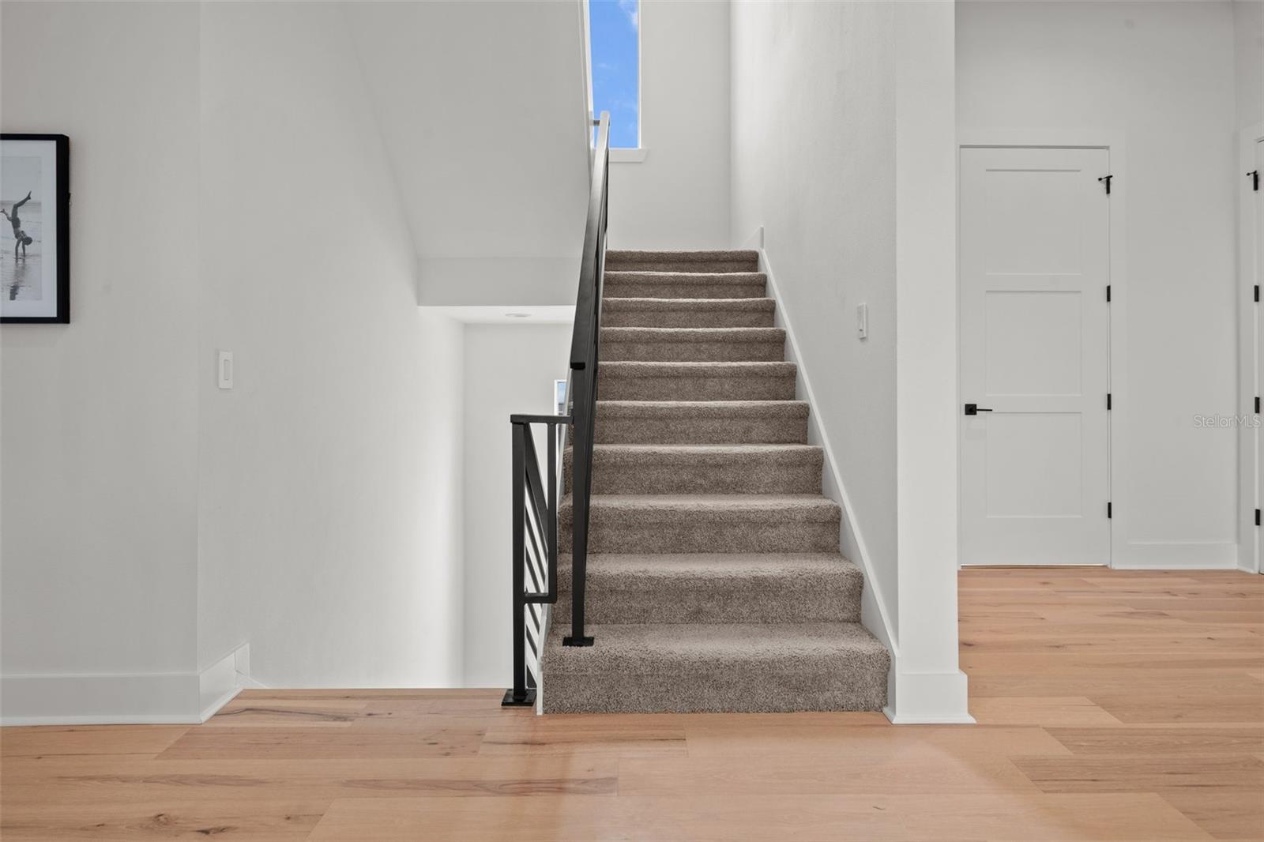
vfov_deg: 64.5
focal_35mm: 19
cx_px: 632
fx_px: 667
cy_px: 421
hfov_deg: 86.9
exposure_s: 1/4
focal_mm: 19
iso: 250
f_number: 9
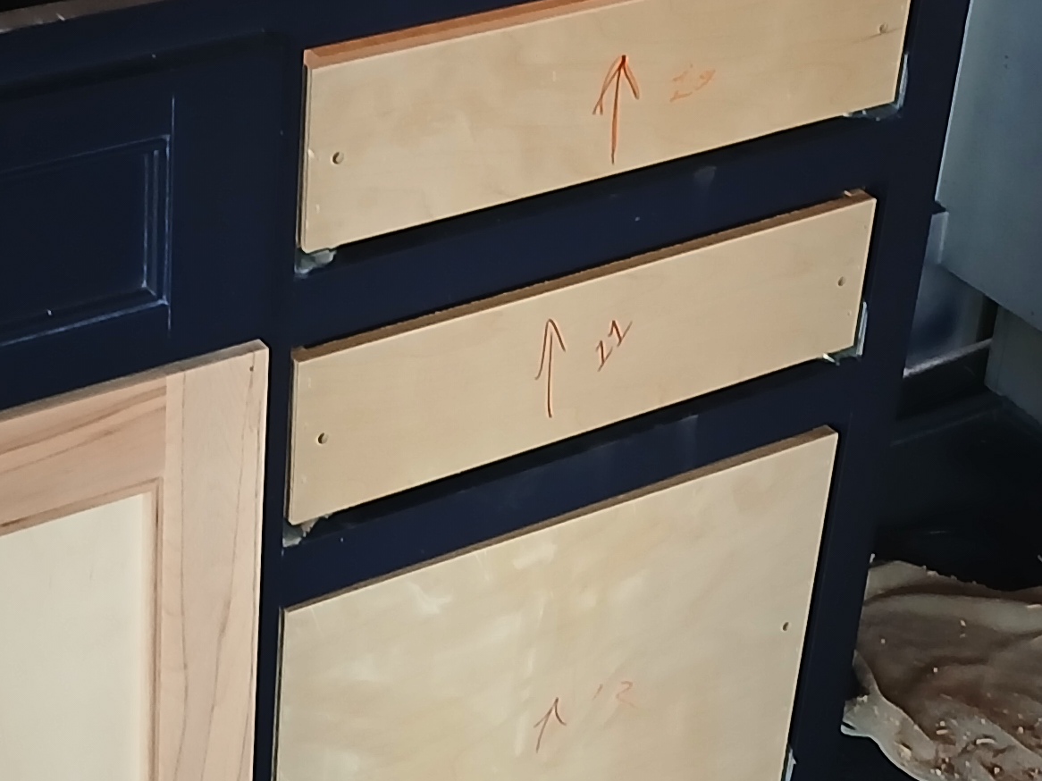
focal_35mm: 91
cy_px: 424
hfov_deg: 21.5
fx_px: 2739
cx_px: 615
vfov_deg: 16.2
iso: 200
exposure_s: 1/60
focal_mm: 3.98
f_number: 1.8
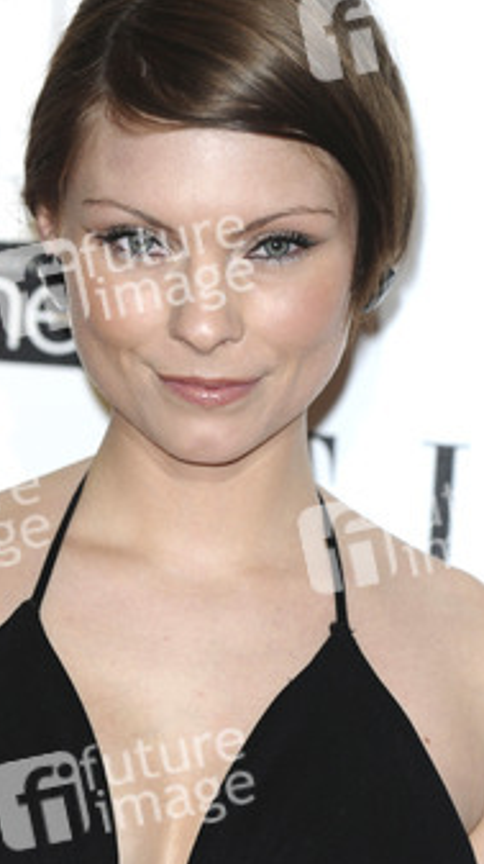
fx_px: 7903
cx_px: 198
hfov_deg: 3.5
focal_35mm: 346
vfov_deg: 6.3
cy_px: 405
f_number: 5
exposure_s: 1/200
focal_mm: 185
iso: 320
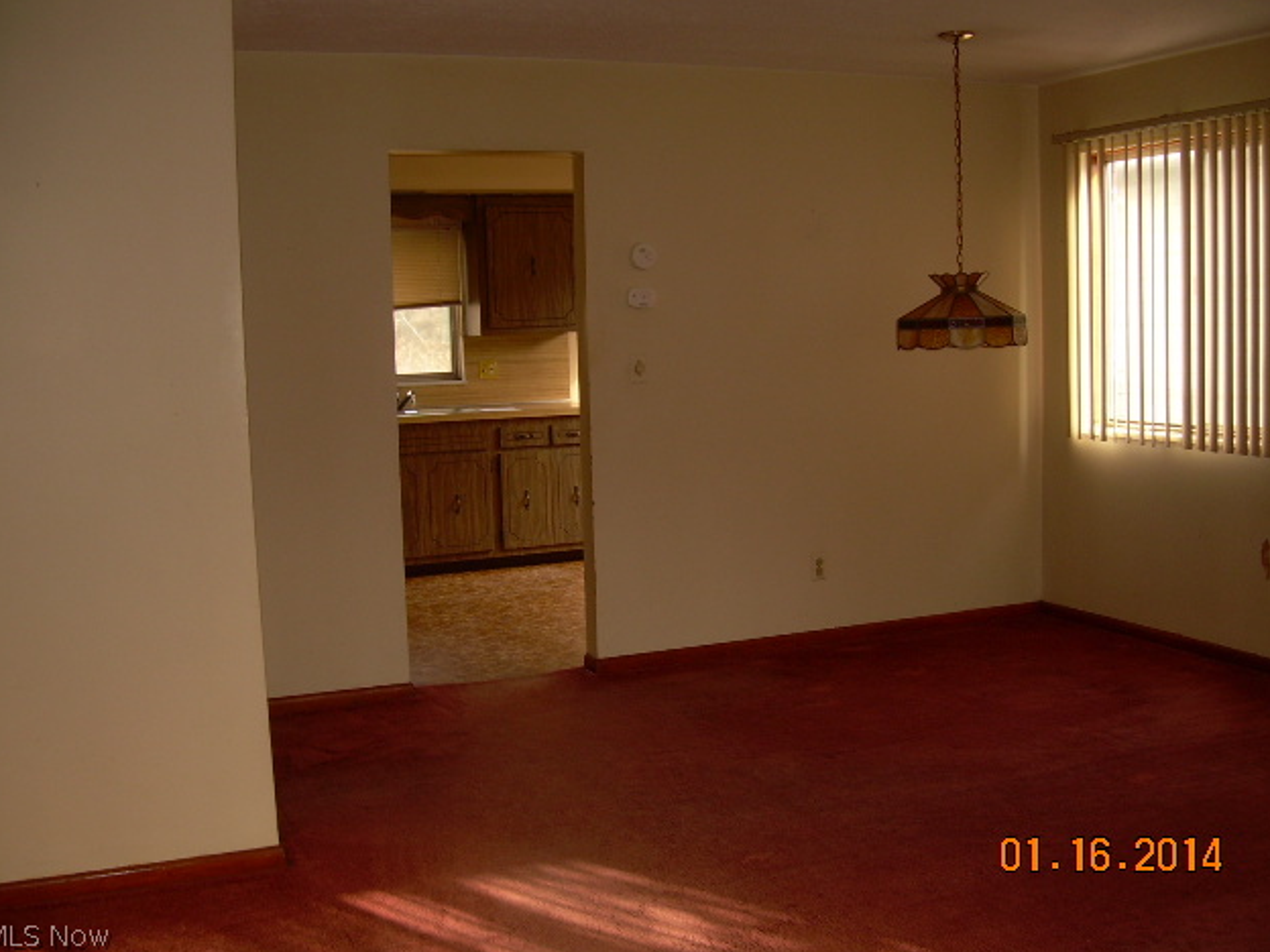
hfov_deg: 47.9
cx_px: 629
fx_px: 1431
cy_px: 470
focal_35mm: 39
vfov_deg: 36.8
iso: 50
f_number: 2.8
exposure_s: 1/60
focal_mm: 6.3
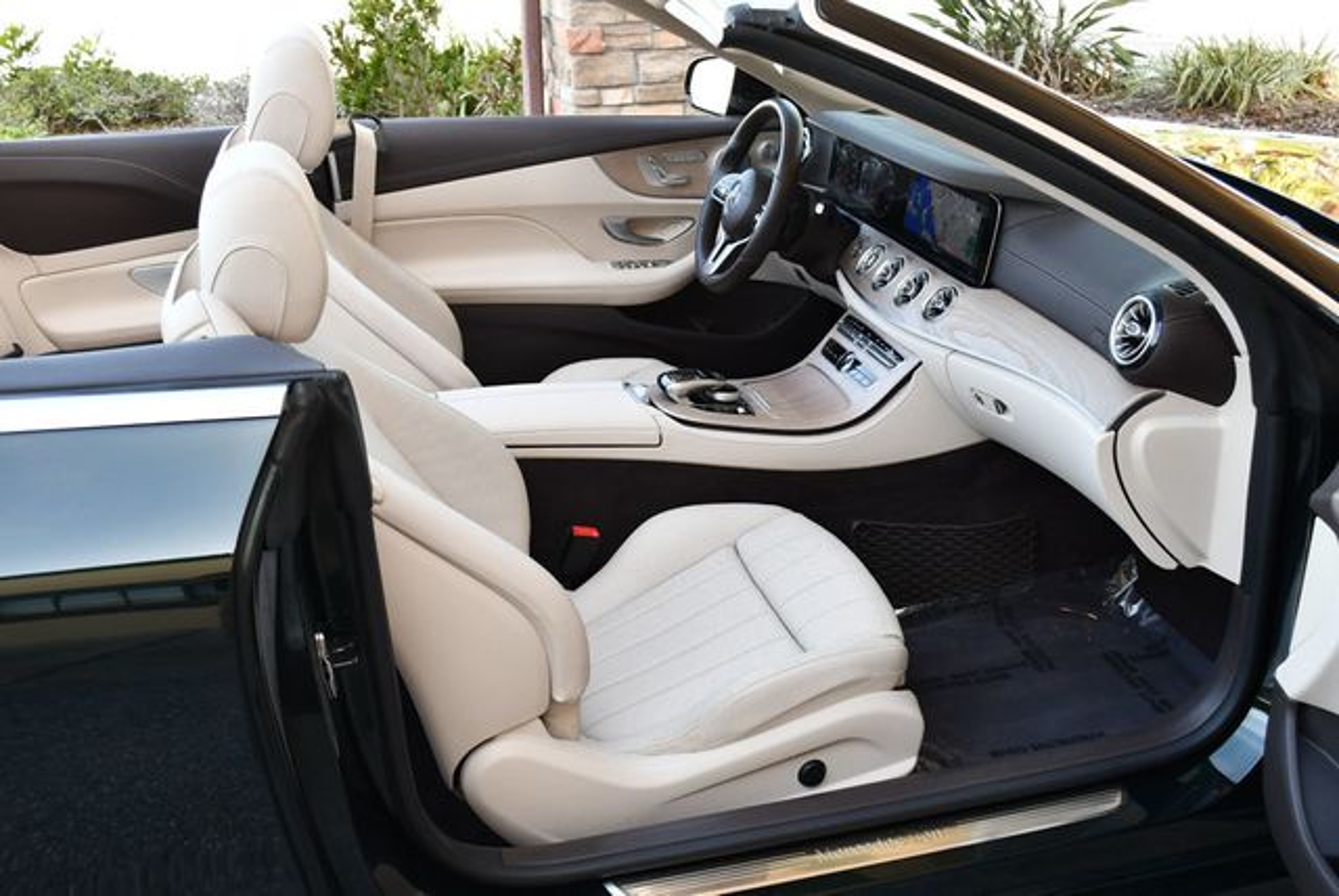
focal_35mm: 36
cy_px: 448
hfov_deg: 53.1
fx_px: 1340
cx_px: 670
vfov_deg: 36.9
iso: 400
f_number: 4
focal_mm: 18
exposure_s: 1/250
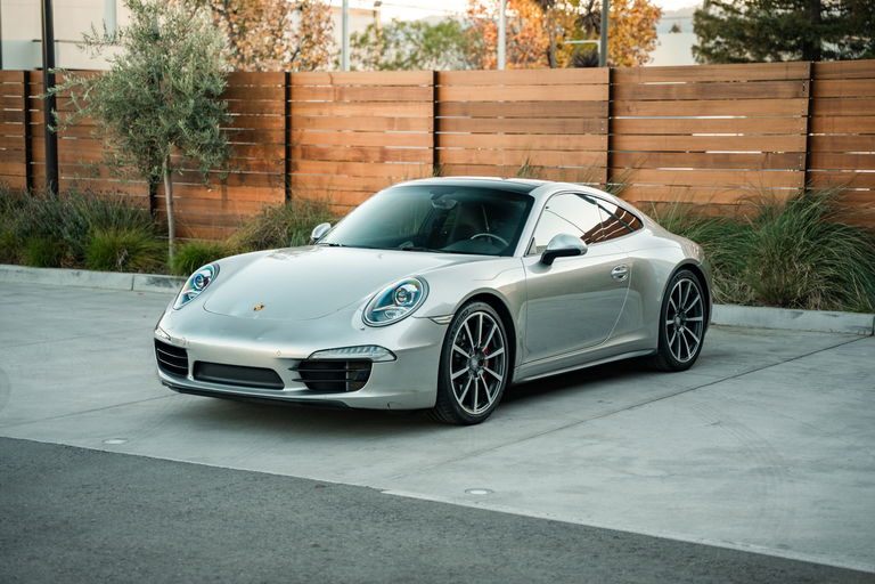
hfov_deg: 29.8
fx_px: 1643
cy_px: 292
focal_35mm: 68
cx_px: 438
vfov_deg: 20.1
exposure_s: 1/320
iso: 250
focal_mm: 67.6
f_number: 2.8
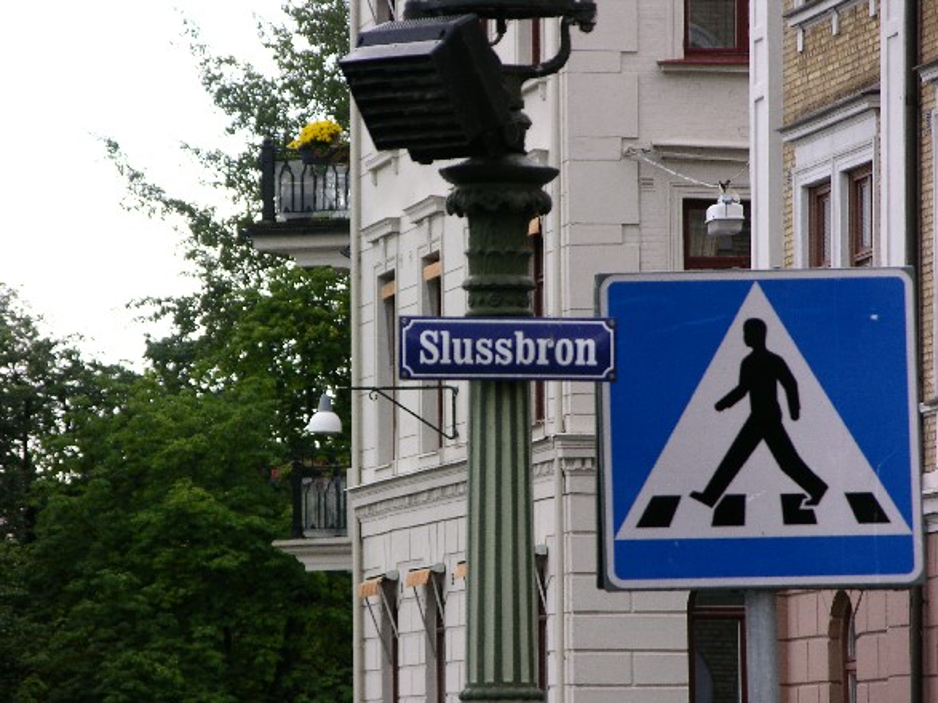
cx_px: 469
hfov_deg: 7.1
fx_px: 7586
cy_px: 352
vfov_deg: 5.3
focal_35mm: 280
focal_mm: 71.2
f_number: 5.3
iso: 50
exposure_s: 1/91.9
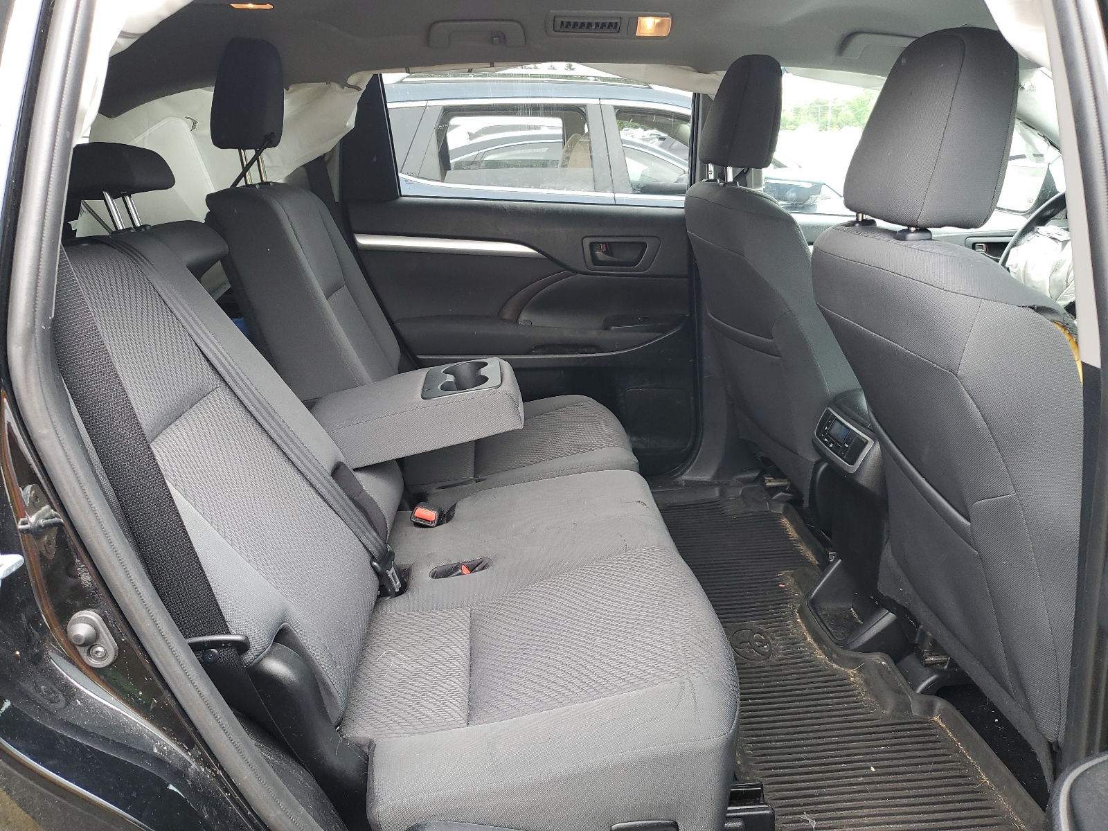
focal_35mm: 26
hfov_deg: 67.3
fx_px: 832
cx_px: 554
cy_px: 416
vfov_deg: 53.1
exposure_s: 1/145
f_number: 1.5
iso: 50
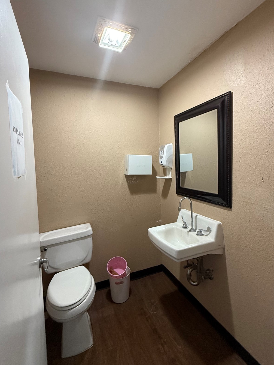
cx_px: 141
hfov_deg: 74.7
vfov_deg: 91.0
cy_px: 174
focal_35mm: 17
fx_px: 179
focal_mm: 2.22
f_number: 2.2
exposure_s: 1/60
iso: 400
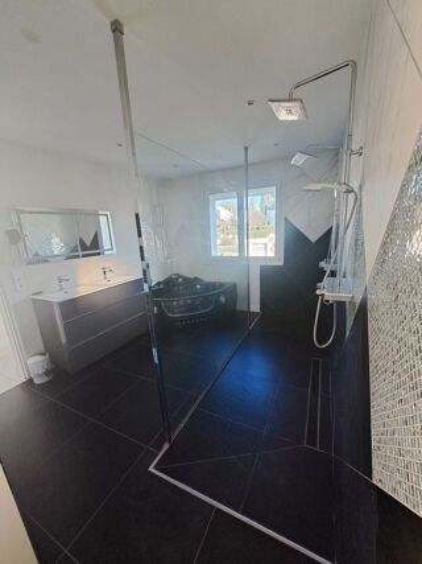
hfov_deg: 89.9
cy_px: 282
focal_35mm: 13
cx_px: 211
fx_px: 211
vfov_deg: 106.2
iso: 160
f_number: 2.2
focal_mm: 1.74
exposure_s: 1/50
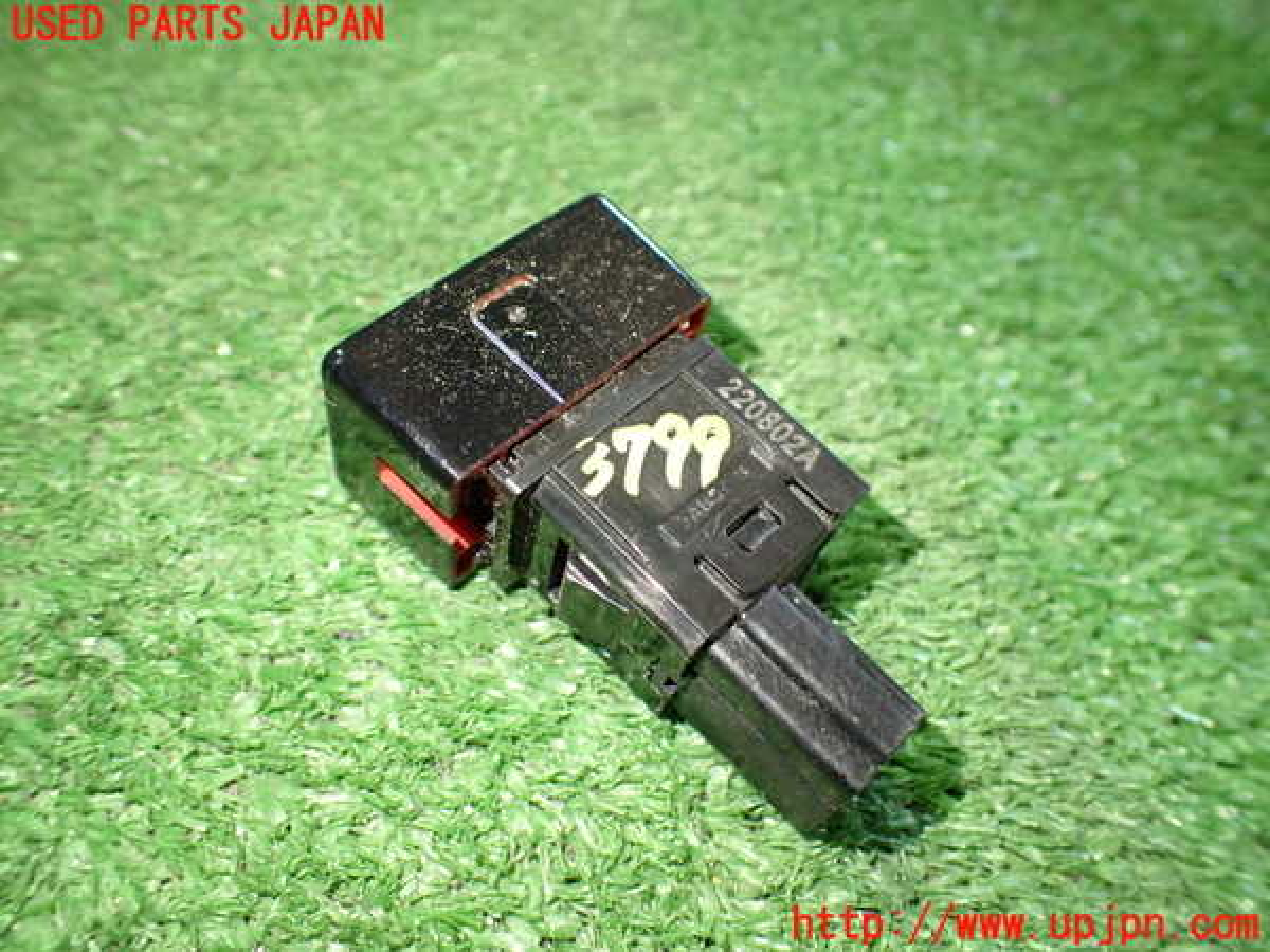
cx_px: 635
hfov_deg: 60.0
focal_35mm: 30
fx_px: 1101
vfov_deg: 46.8
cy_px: 476
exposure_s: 1/80
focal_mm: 5.4
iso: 800
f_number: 2.3
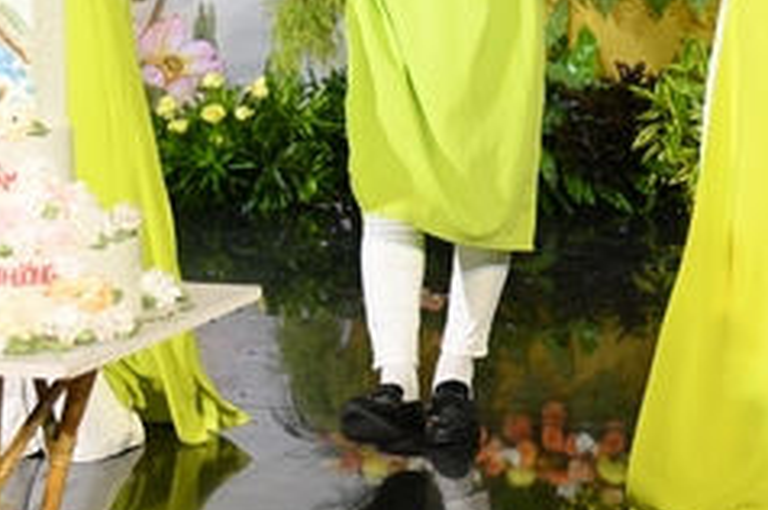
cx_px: 713
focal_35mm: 131
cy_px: -142
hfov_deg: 15.5
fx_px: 2791
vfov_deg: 10.2
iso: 5000
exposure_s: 1/250
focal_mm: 48
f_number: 4
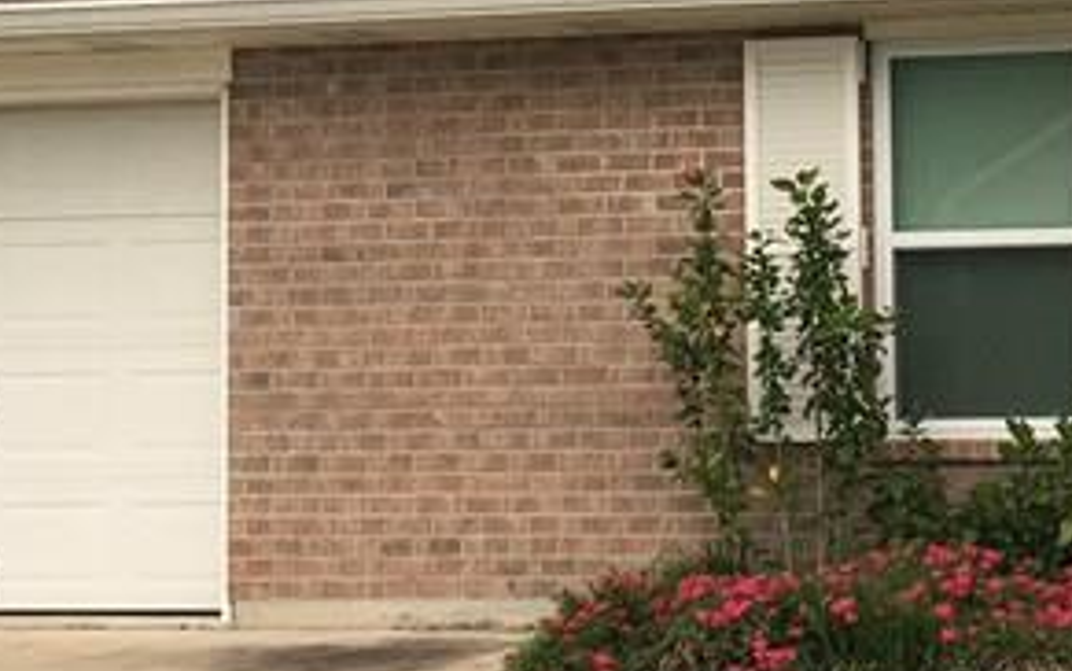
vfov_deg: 12.1
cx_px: 1212
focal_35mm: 108
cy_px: 188
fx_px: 3156
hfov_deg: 18.5
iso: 25
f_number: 2.2
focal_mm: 4.15
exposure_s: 1/60
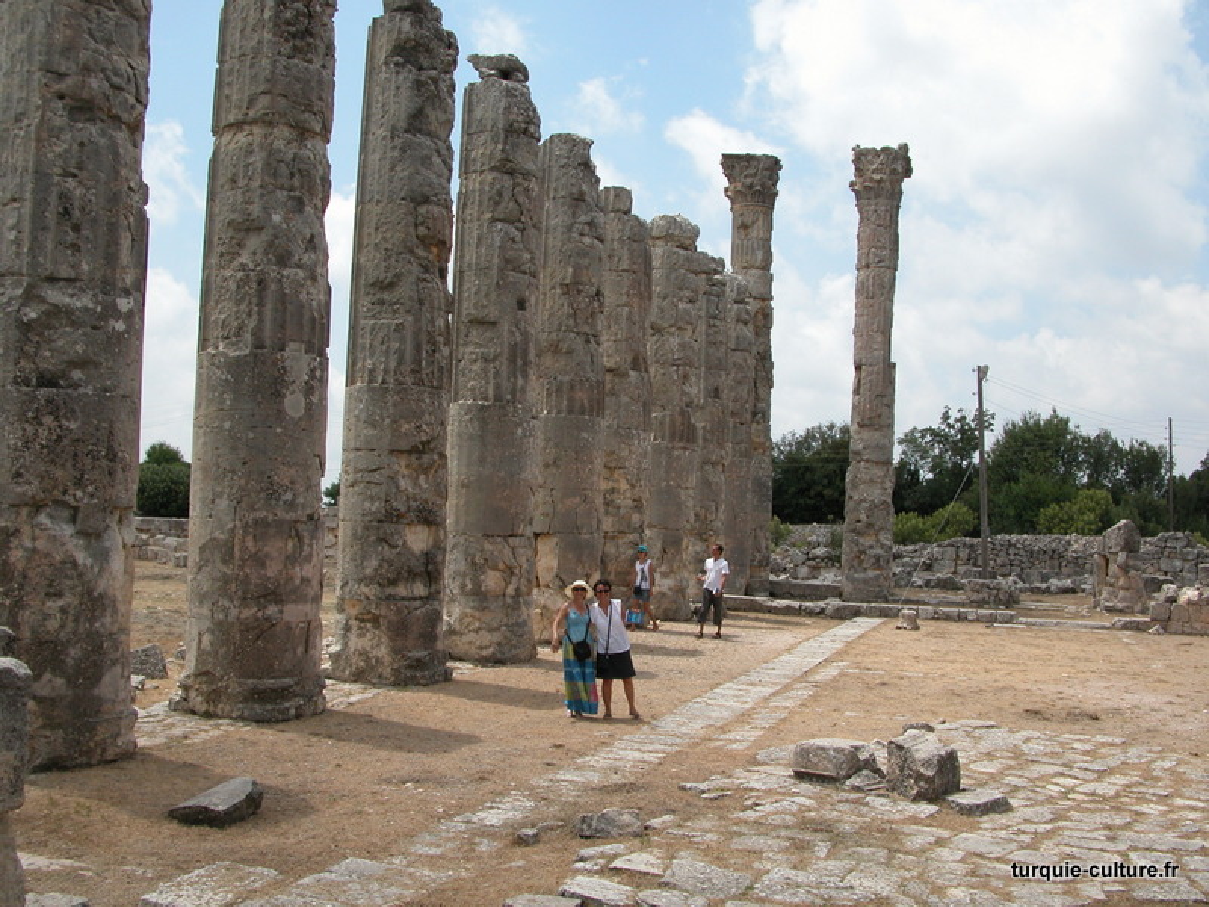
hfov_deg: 52.6
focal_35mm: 35
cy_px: 454
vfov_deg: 40.7
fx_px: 1222
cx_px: 604
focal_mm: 8.9
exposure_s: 1/804
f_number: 4.5
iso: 100
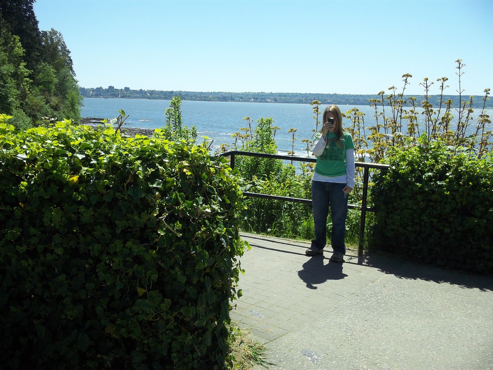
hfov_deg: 49.0
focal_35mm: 38
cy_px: 185
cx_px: 246
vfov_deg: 37.7
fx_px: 541
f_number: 4.5
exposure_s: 1/500
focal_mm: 6.3
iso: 80
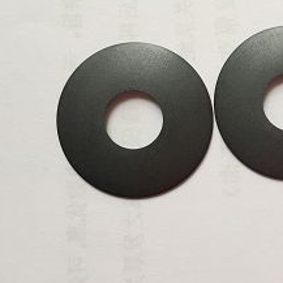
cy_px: 121
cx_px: 277
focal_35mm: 63
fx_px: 583
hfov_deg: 26.0
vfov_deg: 27.3
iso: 40
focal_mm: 4.15
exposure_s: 1/30
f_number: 2.2
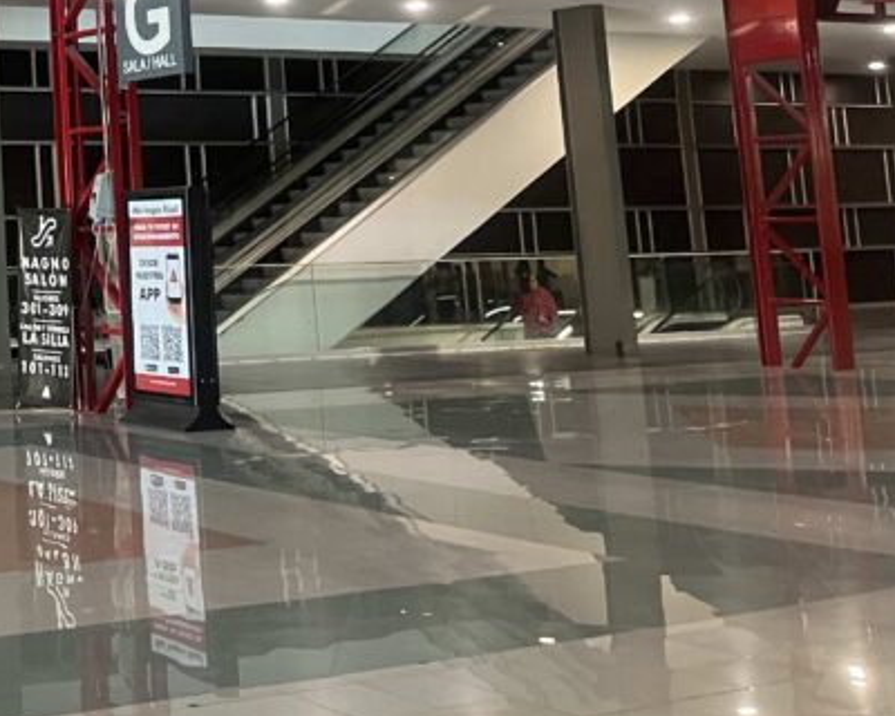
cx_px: -190
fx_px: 1722
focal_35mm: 65
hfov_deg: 25.9
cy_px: -25
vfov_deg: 22.5
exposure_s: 1/60
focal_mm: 5.1
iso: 500
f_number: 1.6
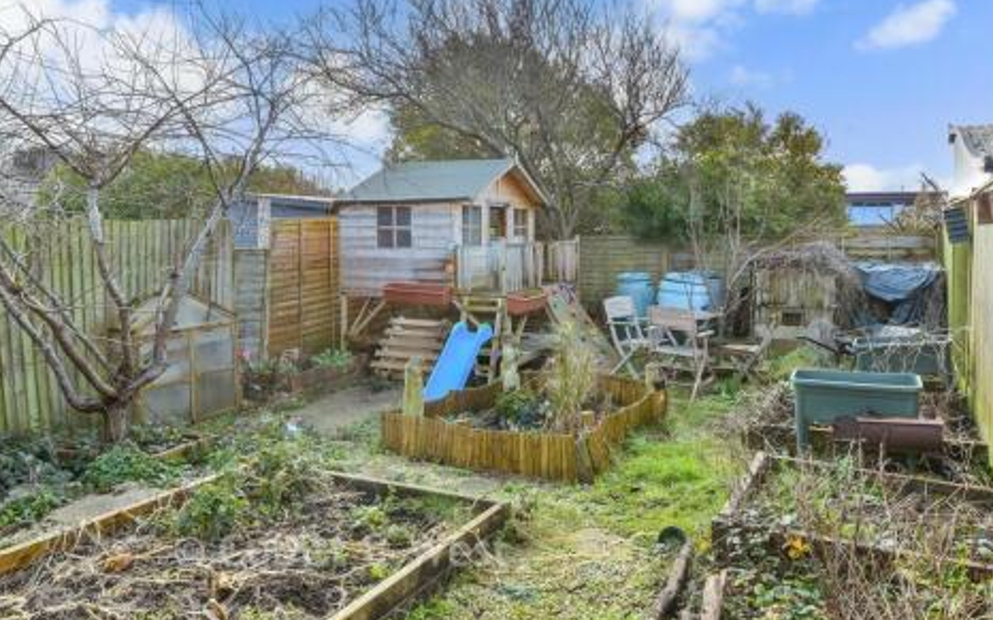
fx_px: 703
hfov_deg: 70.4
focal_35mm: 26
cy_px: 319
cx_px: 503
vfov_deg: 47.6
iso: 200
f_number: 8
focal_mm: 17
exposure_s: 1/125
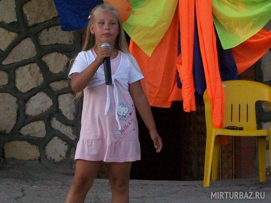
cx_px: 136
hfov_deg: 19.3
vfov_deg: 14.5
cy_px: 102
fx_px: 799
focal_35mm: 102
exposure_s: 1/250
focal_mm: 18.3
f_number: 4.9
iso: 200
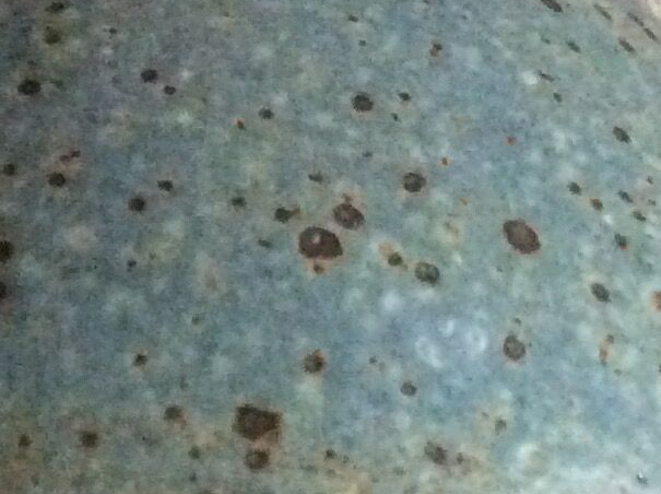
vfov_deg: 10.8
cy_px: 259
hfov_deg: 14.3
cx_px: 122
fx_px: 2612
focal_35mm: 137
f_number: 2.4
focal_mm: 3.3
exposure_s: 1/17
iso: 640
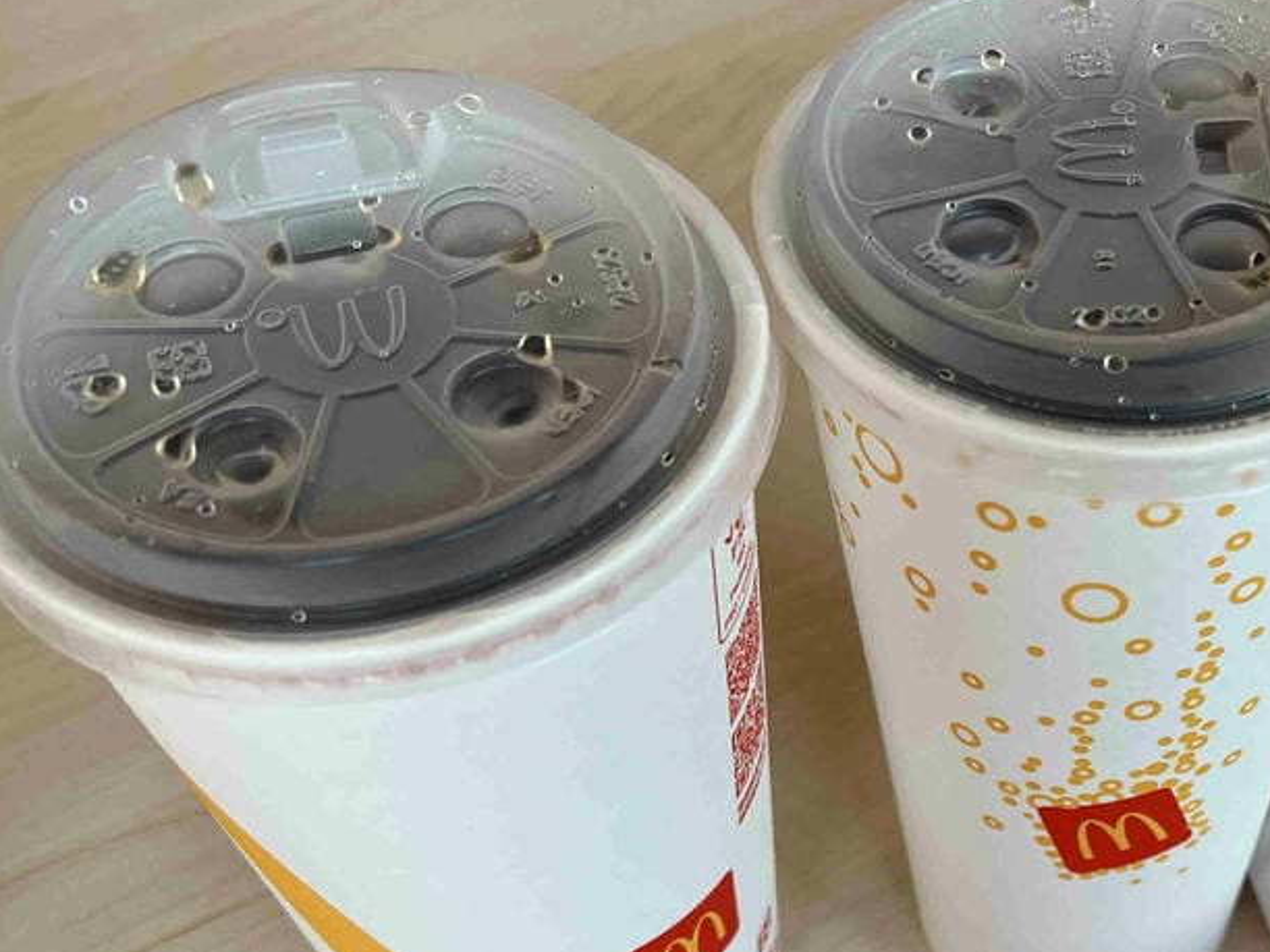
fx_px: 1871
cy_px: 805
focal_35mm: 51
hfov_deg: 35.3
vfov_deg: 27.8
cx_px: 1141
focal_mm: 5.7
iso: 80
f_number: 1.5
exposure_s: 1/120
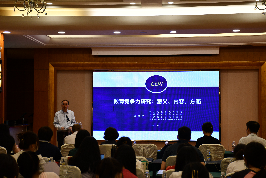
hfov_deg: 28.1
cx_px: 133
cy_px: 89
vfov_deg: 18.9
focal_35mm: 72
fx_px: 532
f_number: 4.5
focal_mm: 48
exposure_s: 1/125
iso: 800
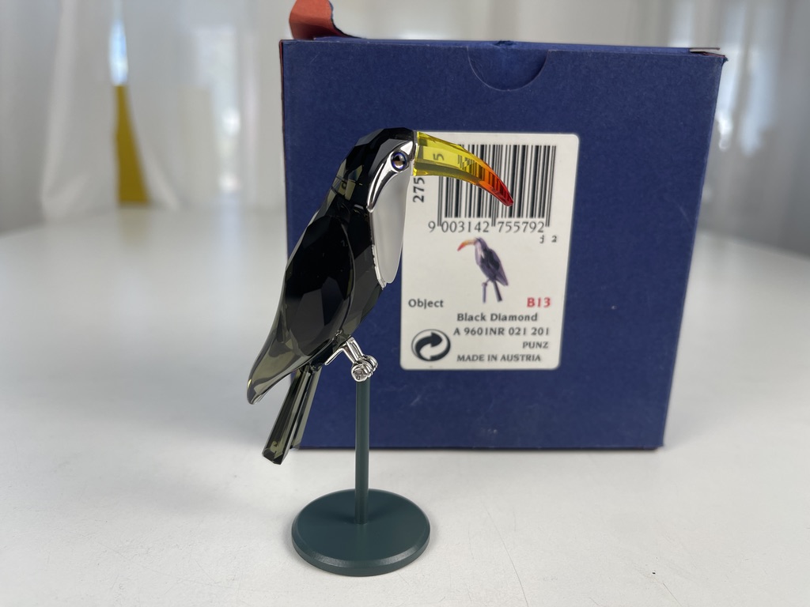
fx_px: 585
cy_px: 304
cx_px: 405
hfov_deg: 69.4
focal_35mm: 25
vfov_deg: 54.9
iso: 32
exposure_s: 1/127
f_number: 1.6
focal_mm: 5.1
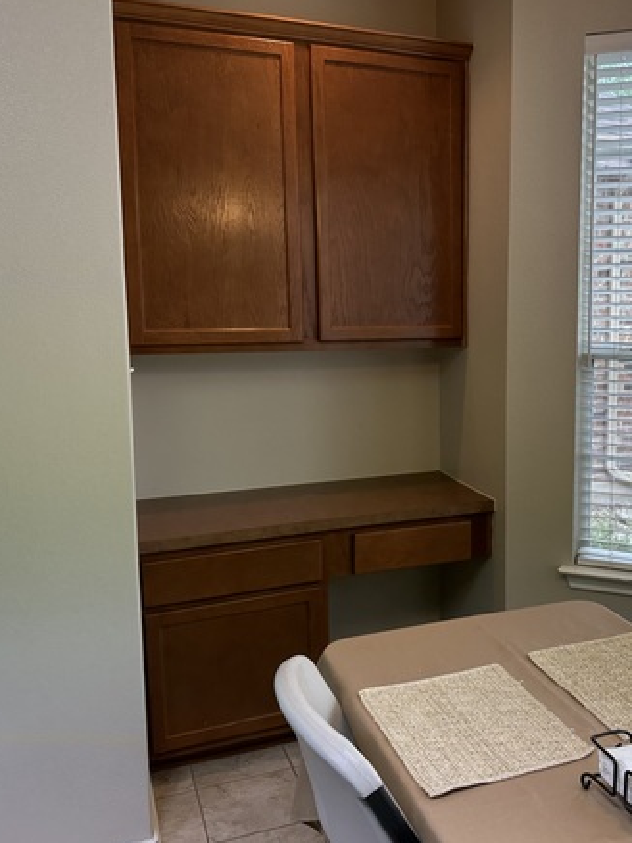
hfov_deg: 39.5
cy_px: 390
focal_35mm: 35
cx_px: 478
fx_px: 852
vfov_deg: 52.6
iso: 80
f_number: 1.78
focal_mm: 6.86
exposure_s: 1/120
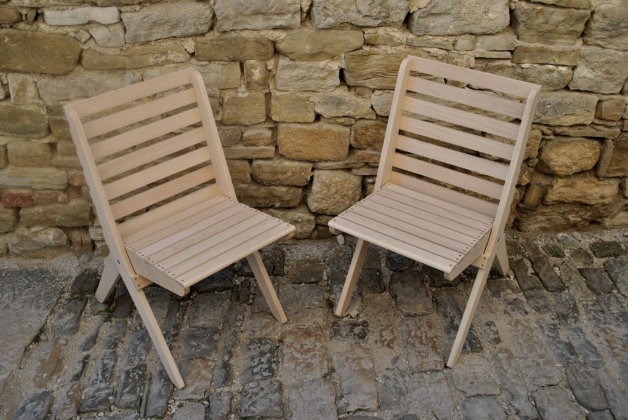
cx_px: 314
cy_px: 210
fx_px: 629
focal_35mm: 36
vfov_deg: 37.0
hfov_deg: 53.1
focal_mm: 24
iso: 100
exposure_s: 1/160
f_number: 6.3
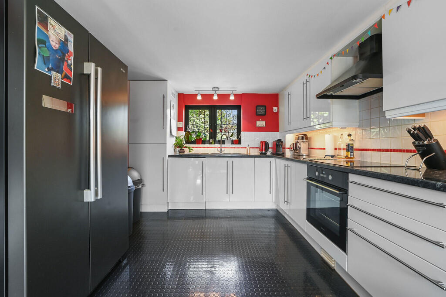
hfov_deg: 104.3
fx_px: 173
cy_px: 148
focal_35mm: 14
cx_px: 223
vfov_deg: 81.1
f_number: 8
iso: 400
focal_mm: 14
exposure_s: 2
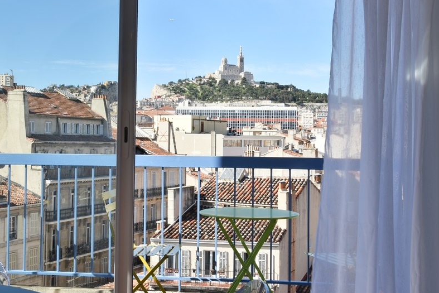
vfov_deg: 28.2
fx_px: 581
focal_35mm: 48
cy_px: 111
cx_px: 189
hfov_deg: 41.3
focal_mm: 25
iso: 100
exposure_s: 1/13
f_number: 25
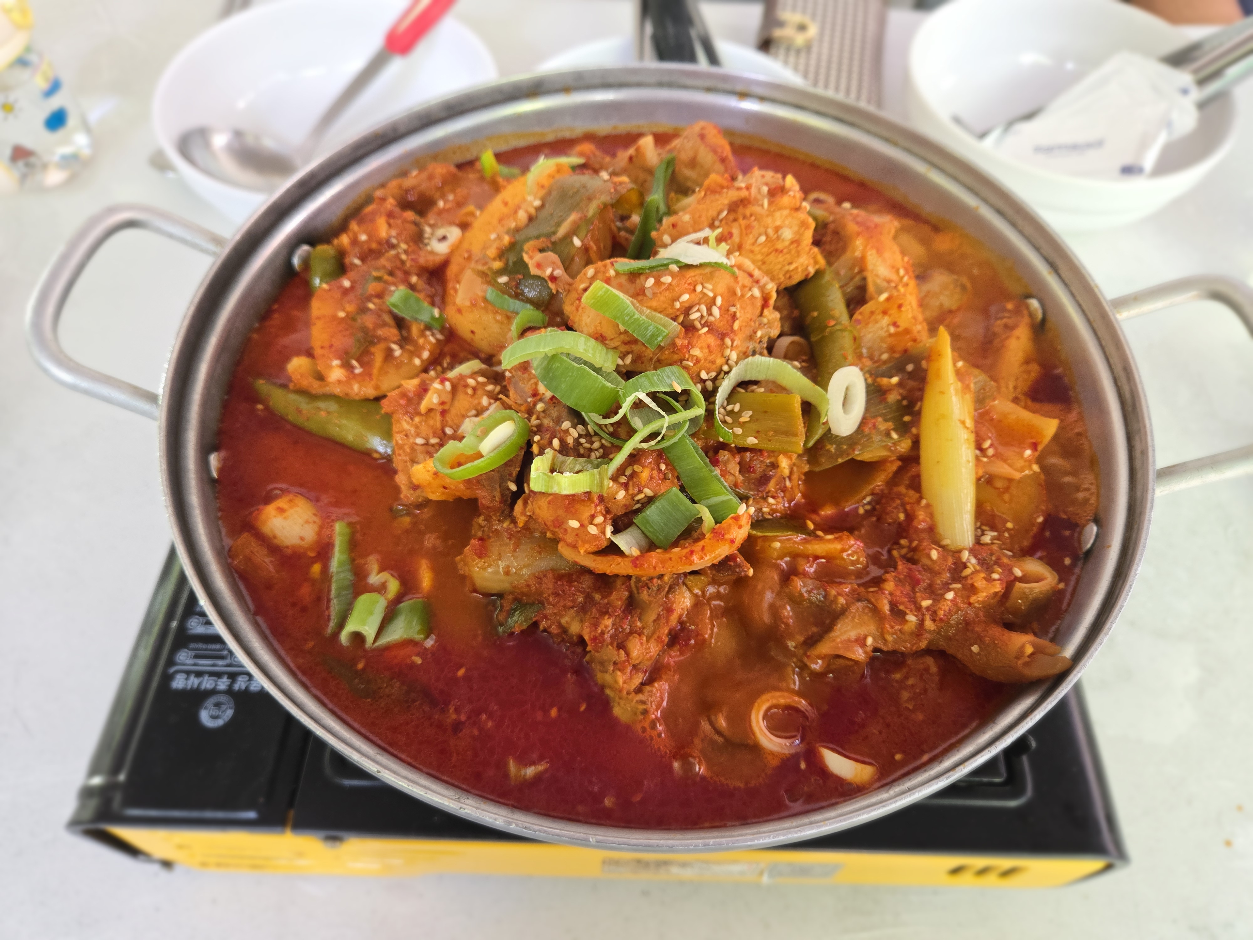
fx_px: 833
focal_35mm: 23
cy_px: 470
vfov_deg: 58.9
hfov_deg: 73.9
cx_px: 626
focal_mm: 5.4
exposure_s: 1/30
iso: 320
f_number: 1.8
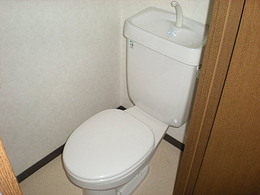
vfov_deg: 37.7
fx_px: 285
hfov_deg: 49.0
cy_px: 98
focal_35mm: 38
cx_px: 130
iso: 75
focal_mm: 6.3
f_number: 3.1
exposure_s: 1/60
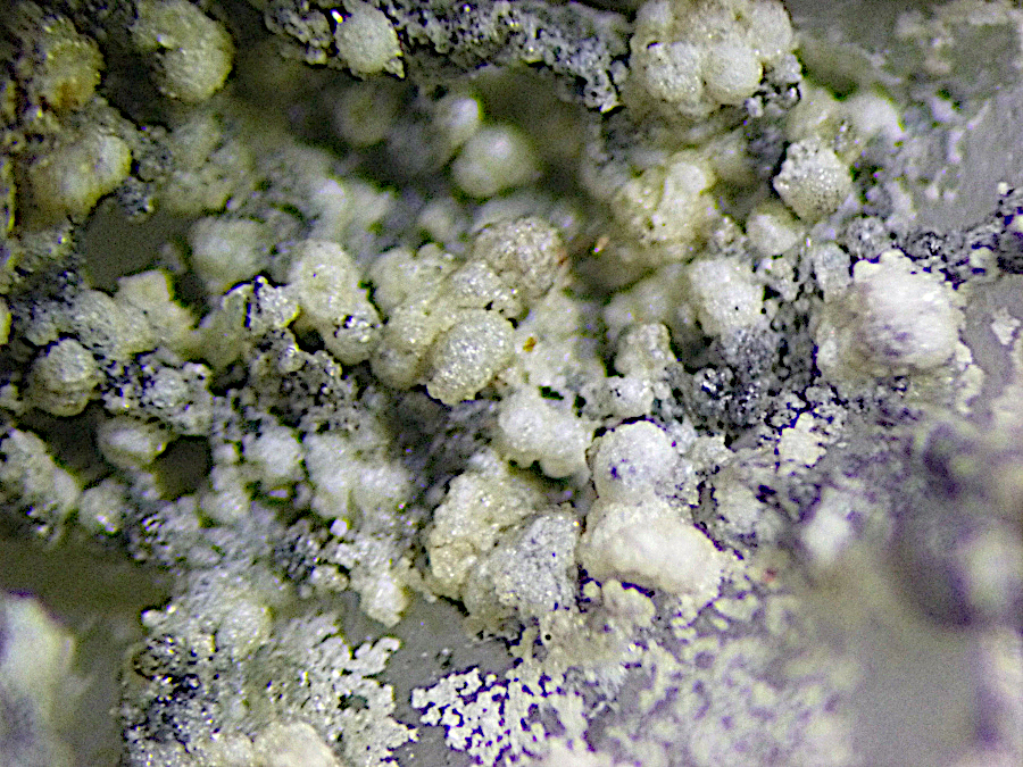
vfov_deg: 14.8
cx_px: 512
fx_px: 2955
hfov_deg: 19.6
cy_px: 384
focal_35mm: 100
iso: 400
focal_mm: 18
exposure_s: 1/60
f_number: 5.7
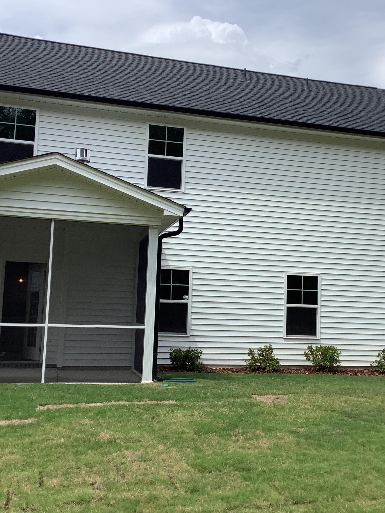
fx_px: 623
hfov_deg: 34.2
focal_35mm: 42
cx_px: 231
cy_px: 256
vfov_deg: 44.8
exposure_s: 1/1942
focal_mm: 3.3
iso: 25
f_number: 2.4
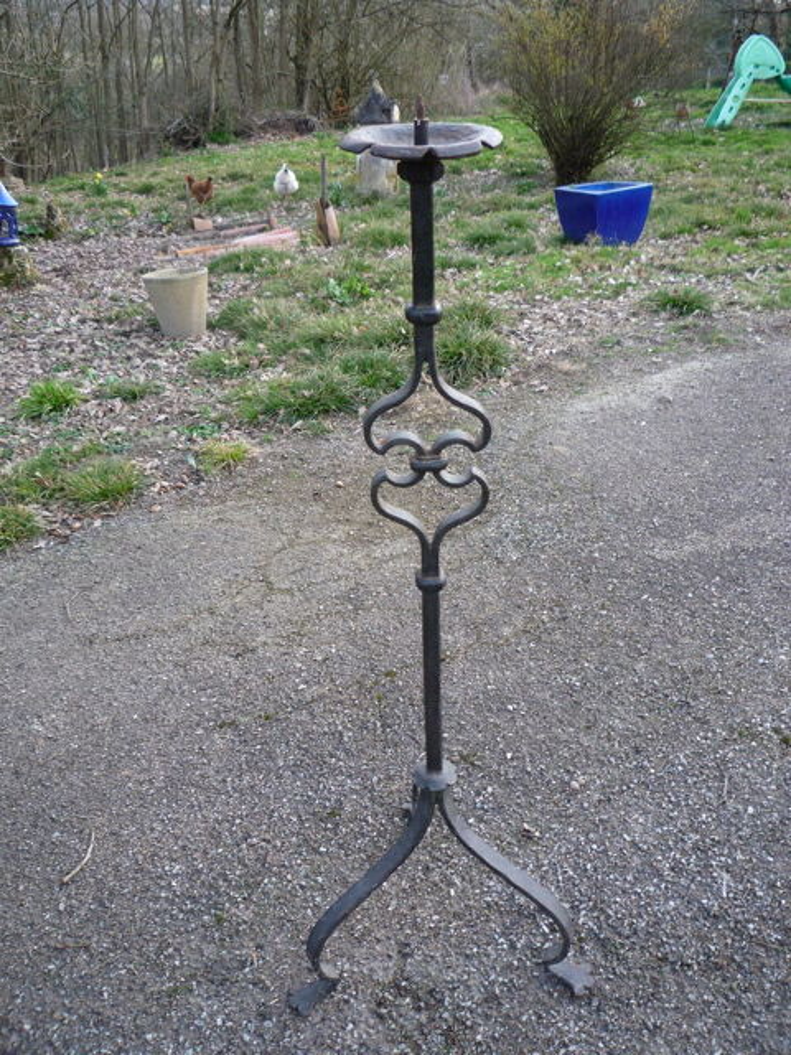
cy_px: 528
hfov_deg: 46.8
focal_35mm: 30
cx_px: 396
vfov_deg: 60.0
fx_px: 914
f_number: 3.3
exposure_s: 1/40
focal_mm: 5.2
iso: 100
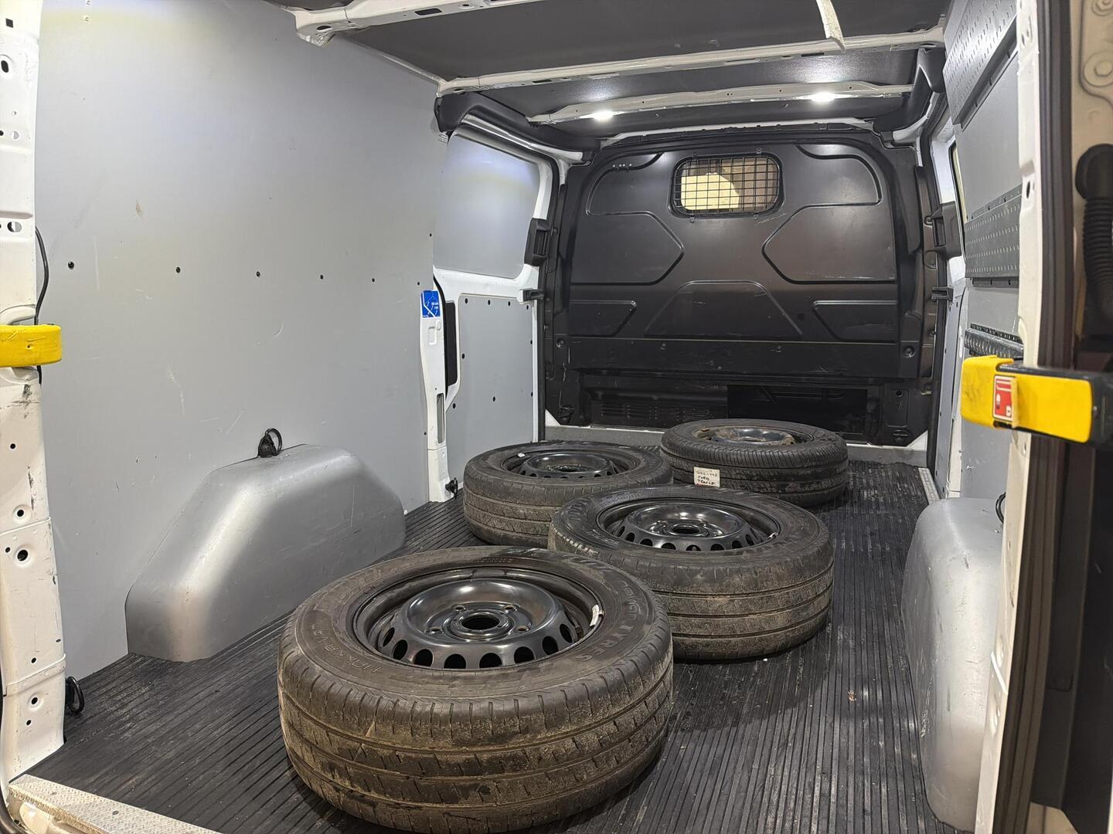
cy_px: 417
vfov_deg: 56.8
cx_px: 556
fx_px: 772
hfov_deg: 71.6
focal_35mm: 24
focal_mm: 6.76
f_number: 1.78
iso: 250
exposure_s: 1/50
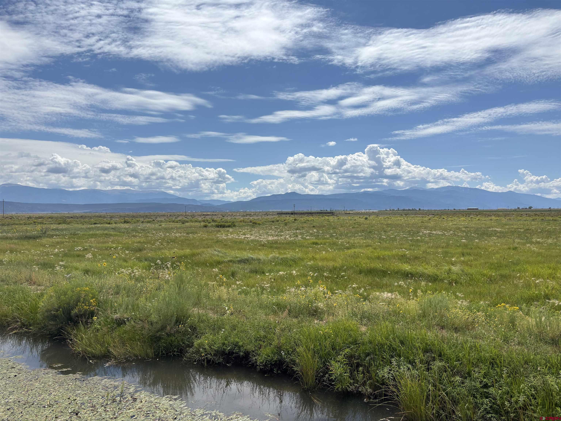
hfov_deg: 67.3
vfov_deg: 53.1
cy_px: 210
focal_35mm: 26
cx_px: 280
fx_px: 421
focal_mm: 5.96
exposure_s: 1/7692
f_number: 1.6
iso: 50
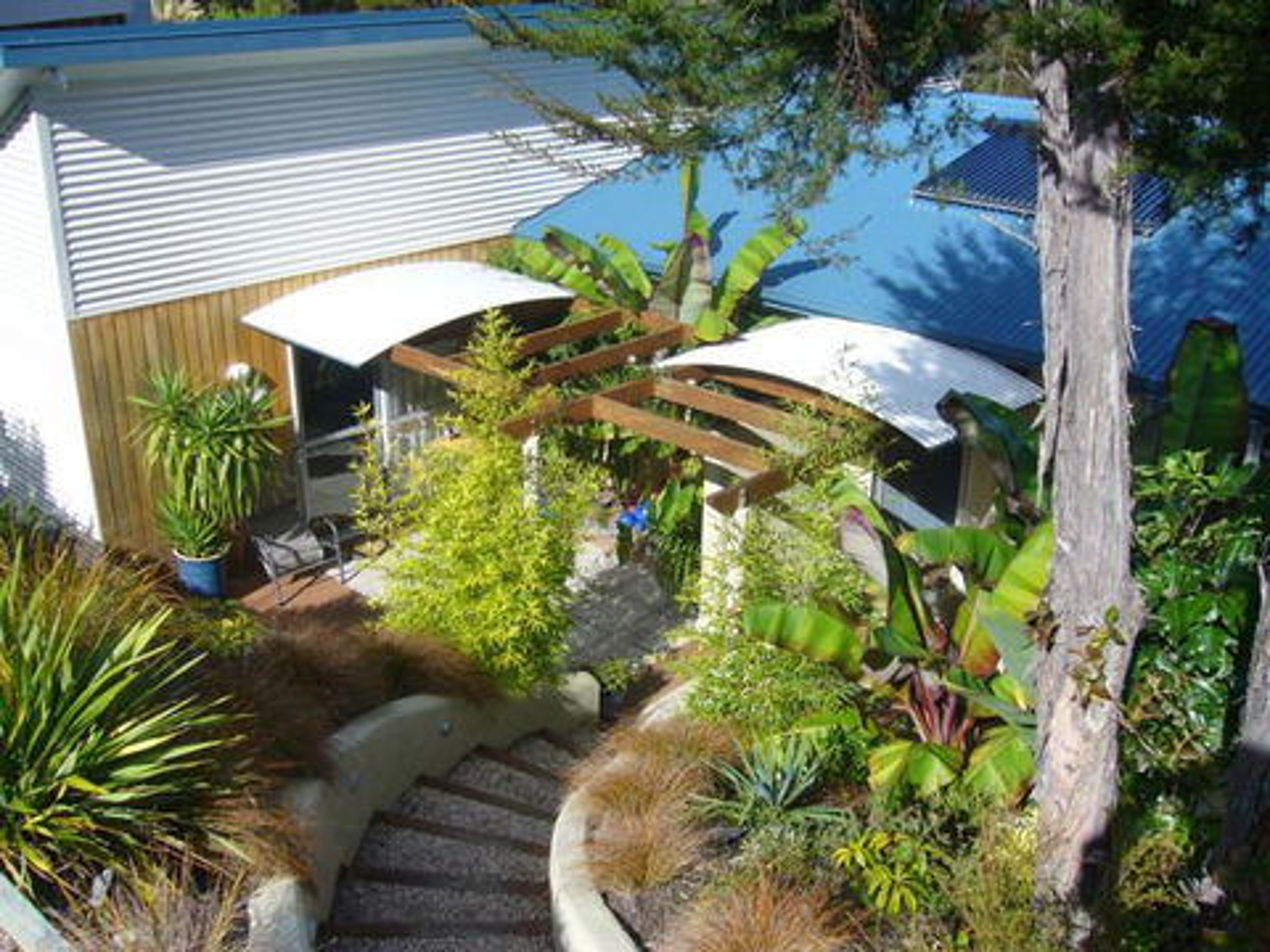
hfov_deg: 52.6
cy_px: 476
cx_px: 635
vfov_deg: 40.7
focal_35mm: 35
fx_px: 1284
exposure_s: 1/200
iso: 64
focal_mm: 5.8
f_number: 5.6
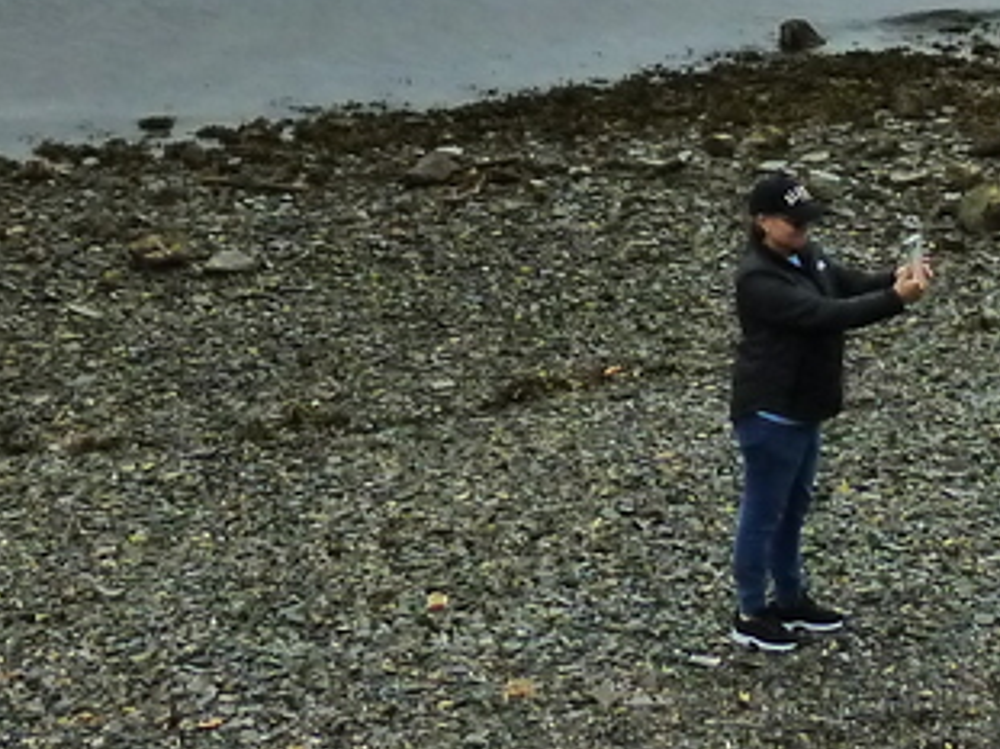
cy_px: -456
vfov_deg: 13.3
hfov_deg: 18.7
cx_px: 64
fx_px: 2974
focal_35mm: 103
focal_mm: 4.5
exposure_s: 1/200
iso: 200
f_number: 3.3
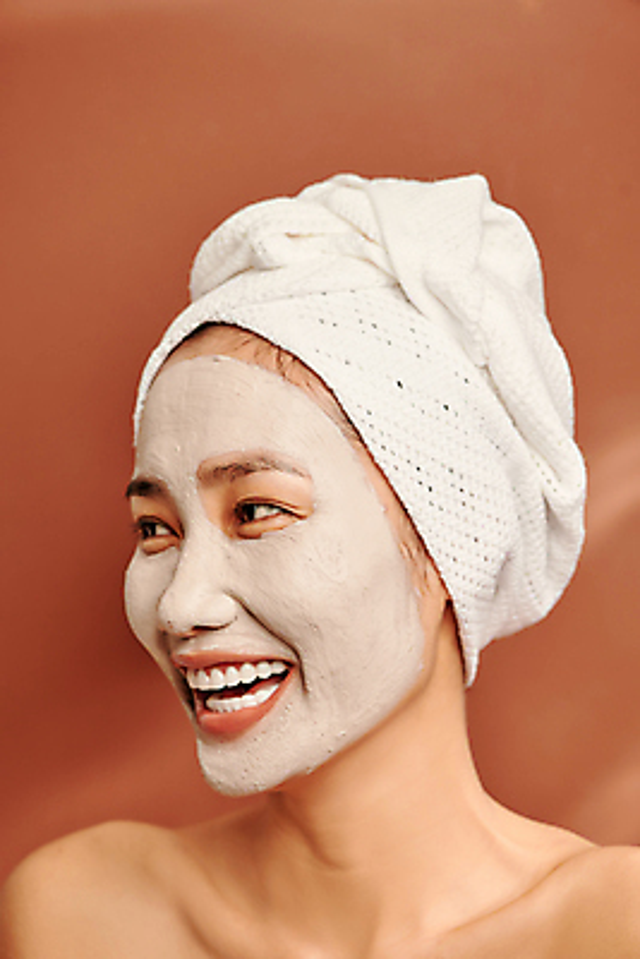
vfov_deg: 19.4
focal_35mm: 105
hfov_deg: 13.1
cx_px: 320
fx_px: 2797
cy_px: 480
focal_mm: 105
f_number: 5.6
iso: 100
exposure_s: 1/160
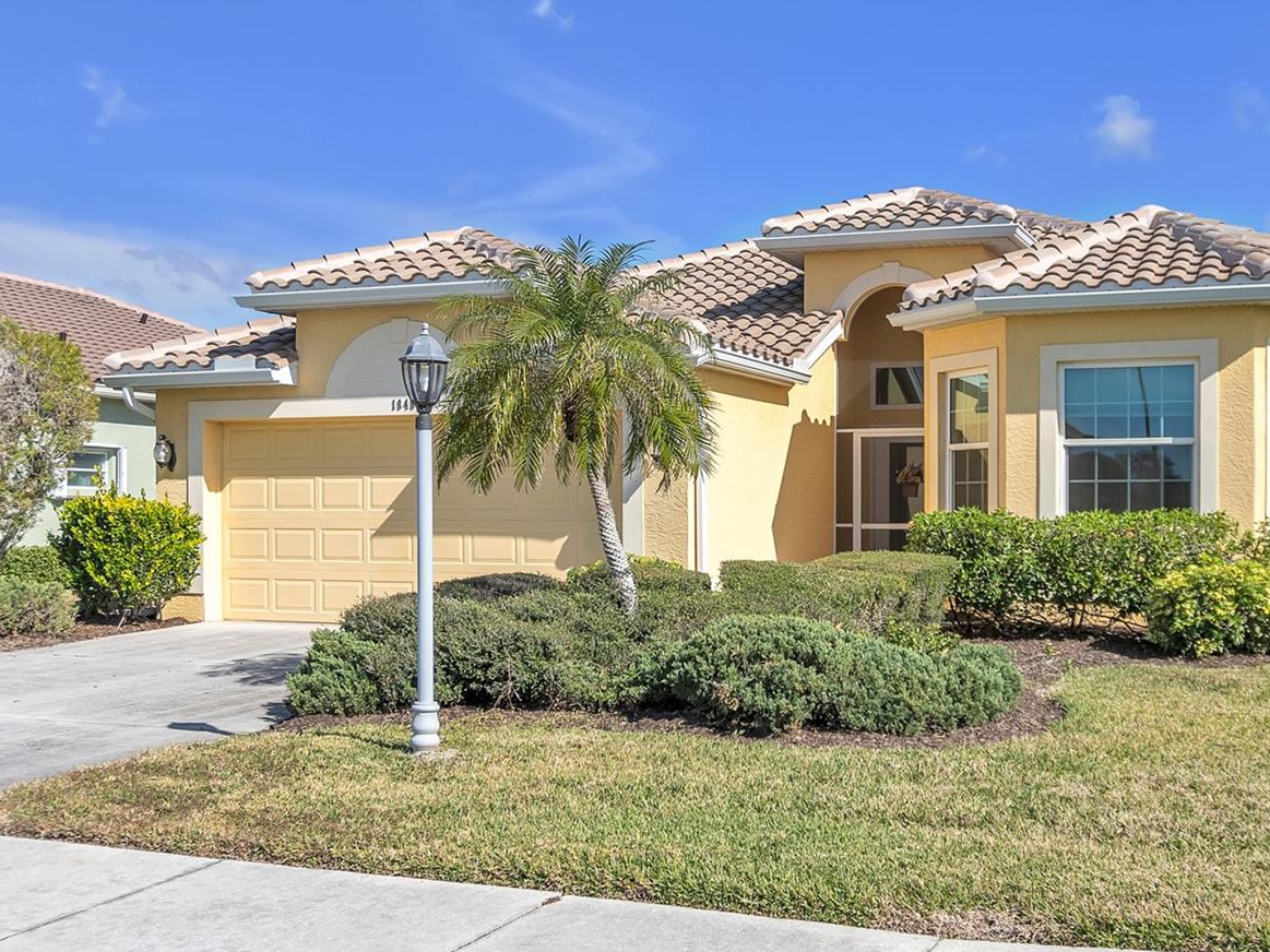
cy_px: 544
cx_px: 746
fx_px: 1504
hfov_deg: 45.6
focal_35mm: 41
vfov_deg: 35.1
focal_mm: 21
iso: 400
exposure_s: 1/8000
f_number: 4
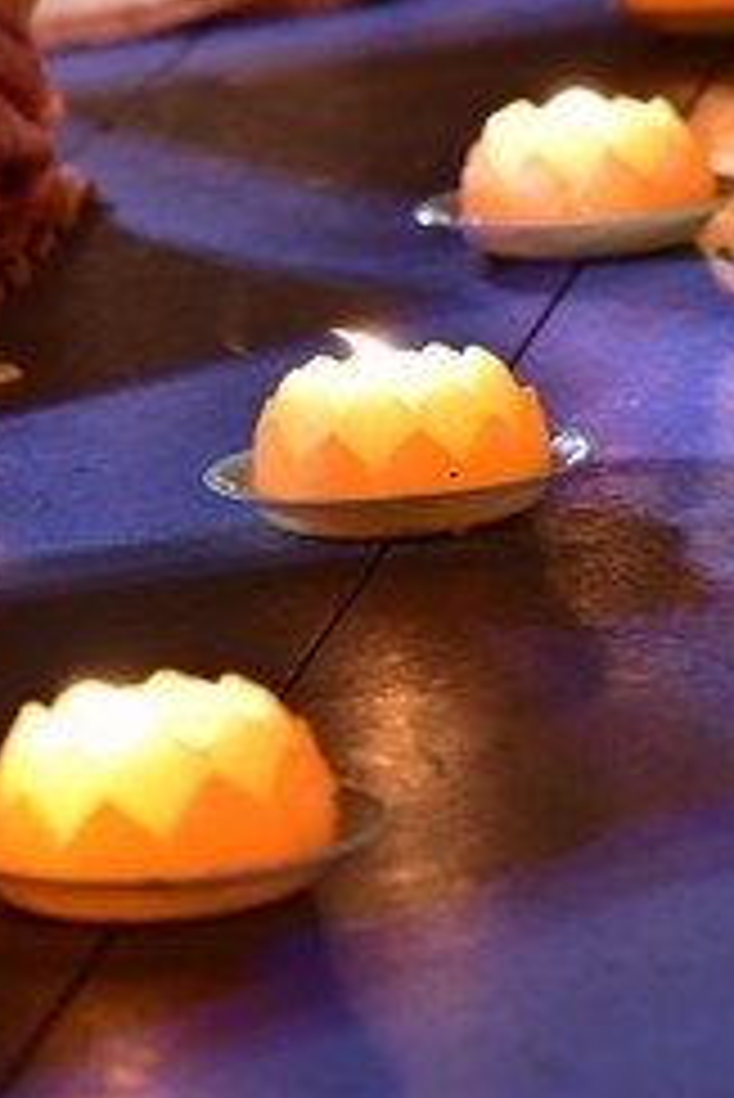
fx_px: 9772
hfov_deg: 4.3
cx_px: 689
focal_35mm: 320
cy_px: 436
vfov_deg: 6.4
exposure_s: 1/40
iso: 3200
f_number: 4
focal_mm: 120
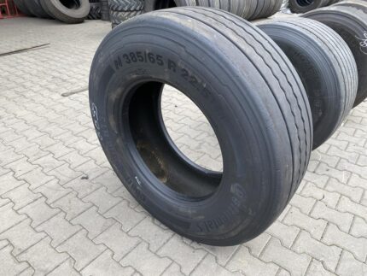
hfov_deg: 67.3
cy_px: 138
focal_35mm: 26
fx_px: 276
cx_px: 184
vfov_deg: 53.1
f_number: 1.8
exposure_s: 1/531
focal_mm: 4.25
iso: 32
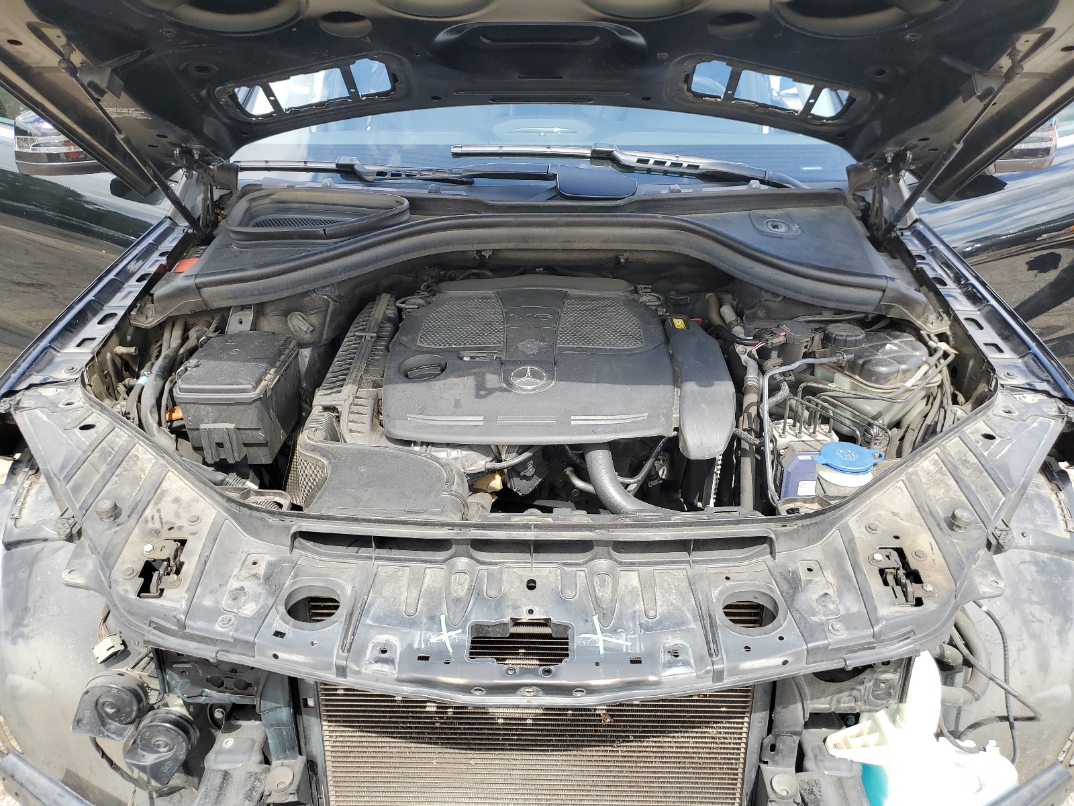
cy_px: 403
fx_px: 807
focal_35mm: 26
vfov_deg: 53.1
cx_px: 537
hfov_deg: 67.3
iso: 50
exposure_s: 1/455
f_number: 1.5
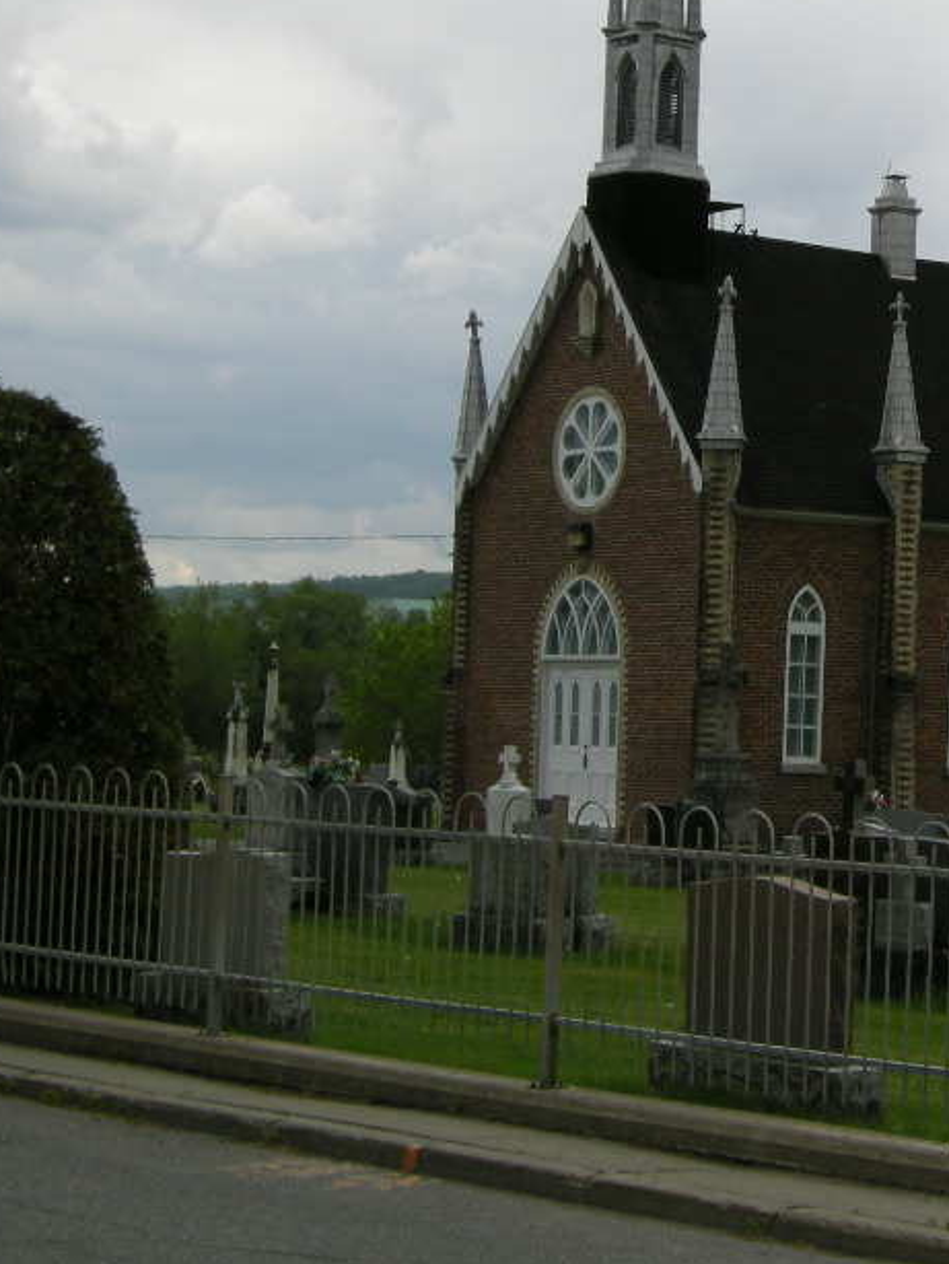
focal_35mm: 100
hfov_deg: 14.5
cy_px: 399
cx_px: 1023
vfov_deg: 19.6
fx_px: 3653
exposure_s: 1/204
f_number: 5.4
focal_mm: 10.1
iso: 64
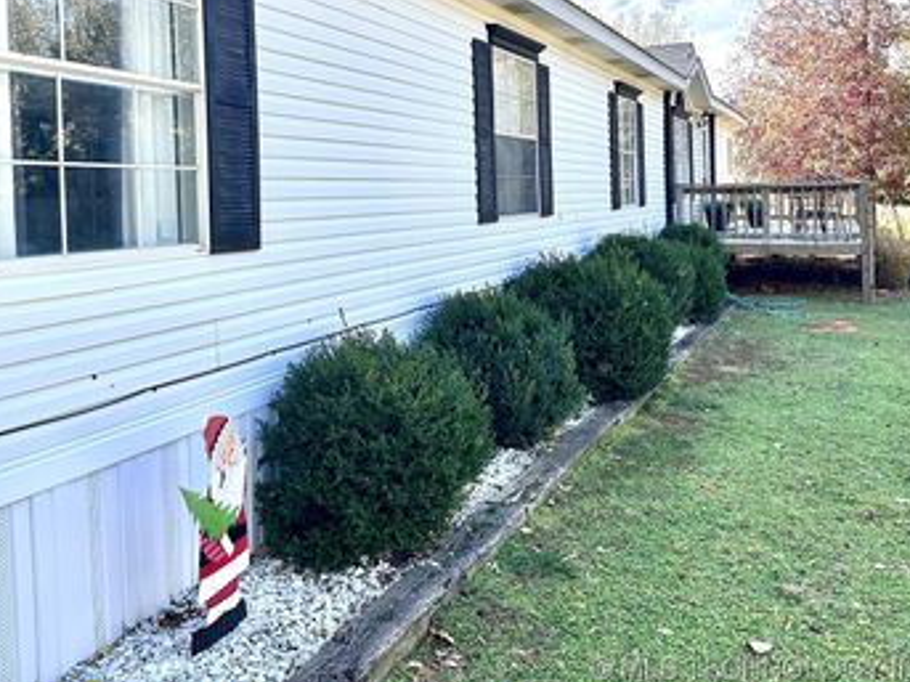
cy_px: 200
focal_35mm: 35
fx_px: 920
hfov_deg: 52.2
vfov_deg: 39.9
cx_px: 353
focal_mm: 6.86
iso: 80
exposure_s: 1/1692
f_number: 1.78
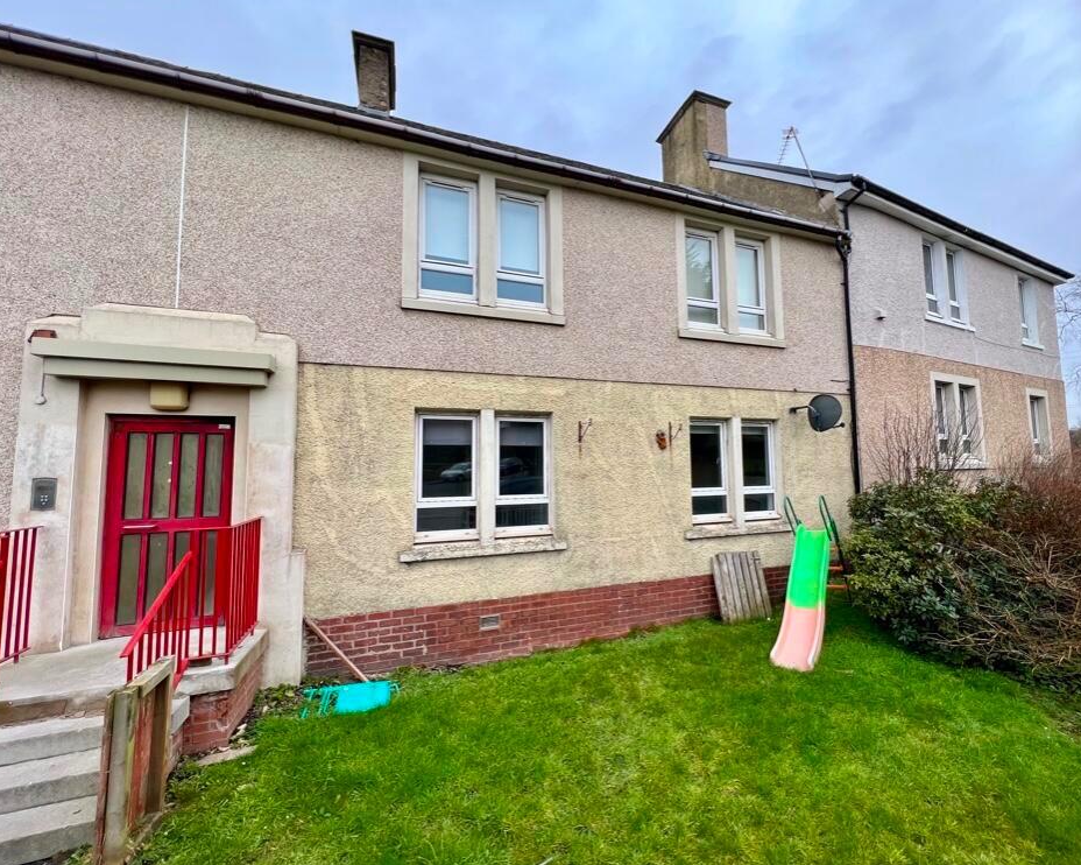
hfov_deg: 100.4
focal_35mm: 14
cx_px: 591
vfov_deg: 88.0
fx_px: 448
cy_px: 438
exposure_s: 1/732
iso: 32
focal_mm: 1.57
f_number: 1.8
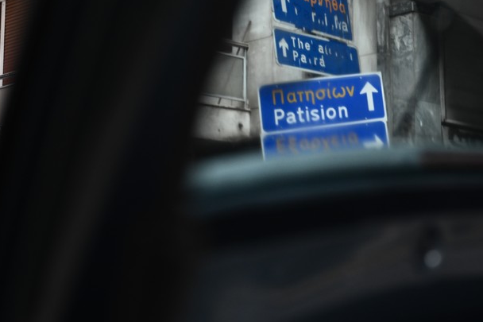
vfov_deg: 17.2
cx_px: 336
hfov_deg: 25.5
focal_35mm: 79
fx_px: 1060
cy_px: 120
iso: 1000
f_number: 4
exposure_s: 1/1000
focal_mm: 48
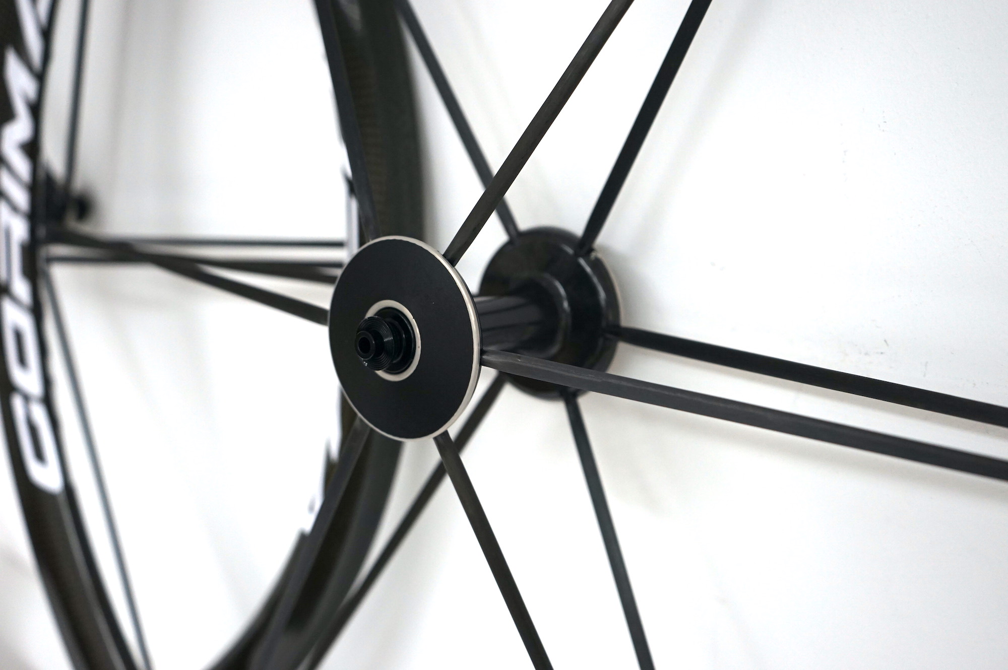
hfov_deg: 49.6
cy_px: 335
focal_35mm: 39
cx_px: 504
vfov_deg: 34.2
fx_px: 1091
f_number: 4.5
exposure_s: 1/60
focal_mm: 39
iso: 1250
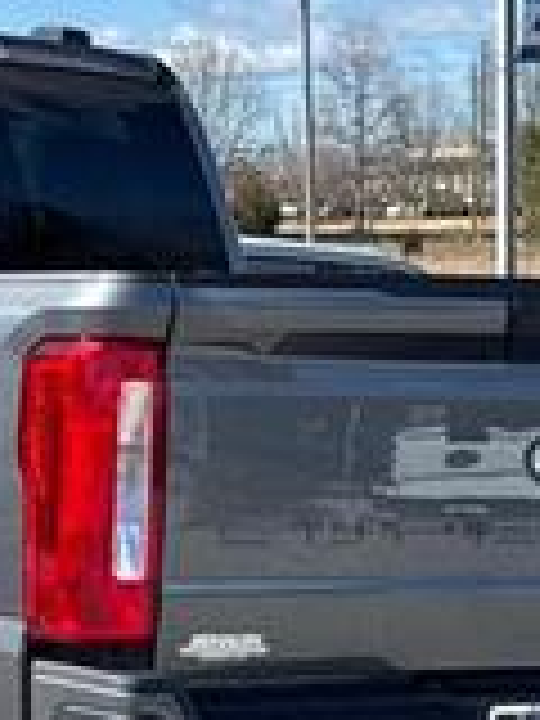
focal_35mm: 151
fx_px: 3141
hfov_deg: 9.7
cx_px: -45
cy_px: 490
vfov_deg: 13.1
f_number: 1.78
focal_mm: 6.76
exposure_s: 1/3425
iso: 64
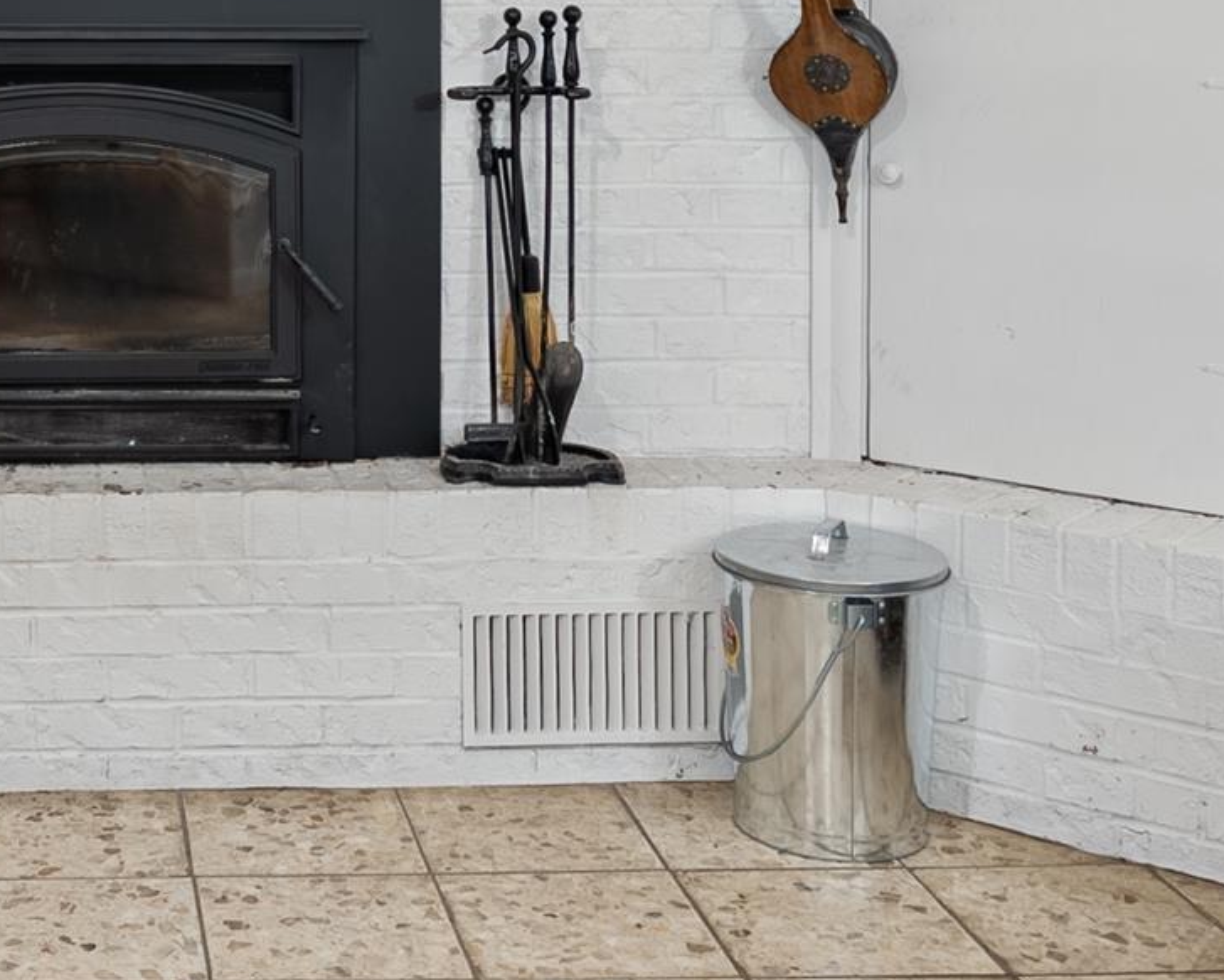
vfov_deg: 23.4
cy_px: -37
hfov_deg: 29.0
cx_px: 81
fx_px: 2247
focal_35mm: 62
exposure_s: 4
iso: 250
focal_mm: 16
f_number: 9
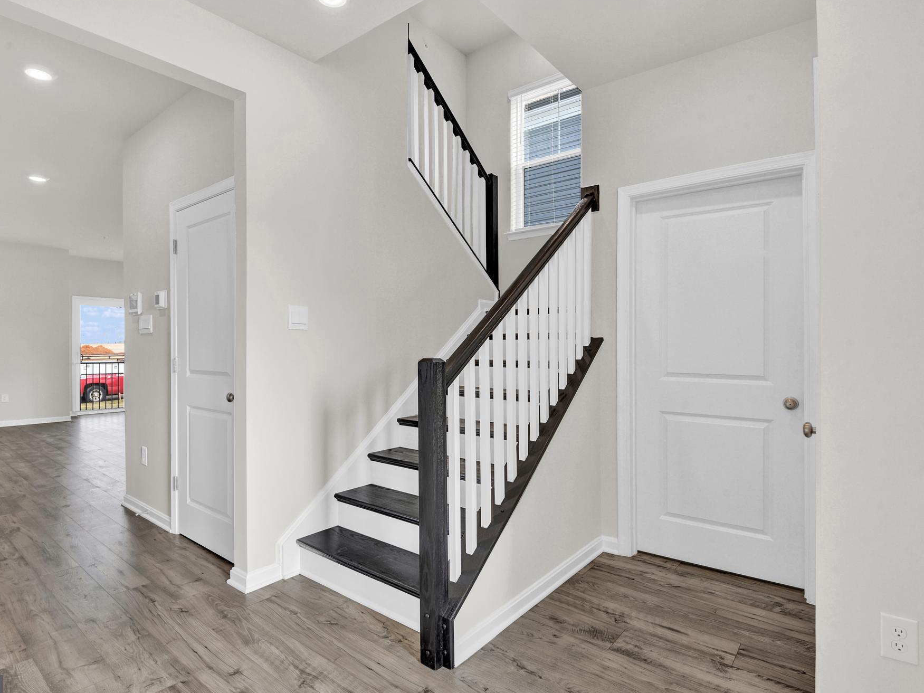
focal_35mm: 18
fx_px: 480
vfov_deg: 71.6
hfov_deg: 87.6
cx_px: 426
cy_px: 353
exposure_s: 1/30
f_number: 9
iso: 400
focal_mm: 16
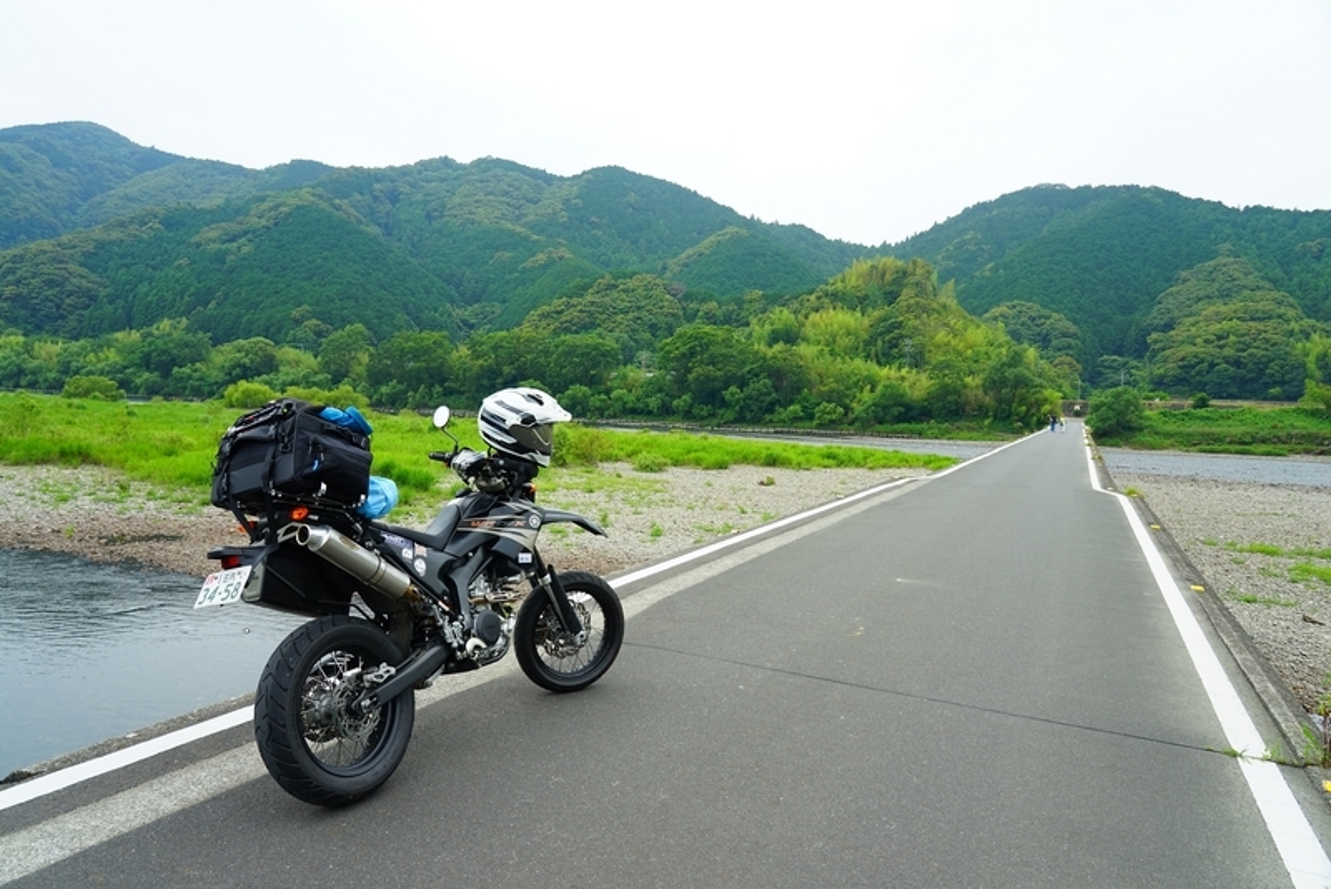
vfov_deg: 53.2
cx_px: 666
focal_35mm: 24
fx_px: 888
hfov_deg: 73.7
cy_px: 444
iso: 100
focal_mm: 24
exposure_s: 1/100
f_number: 8
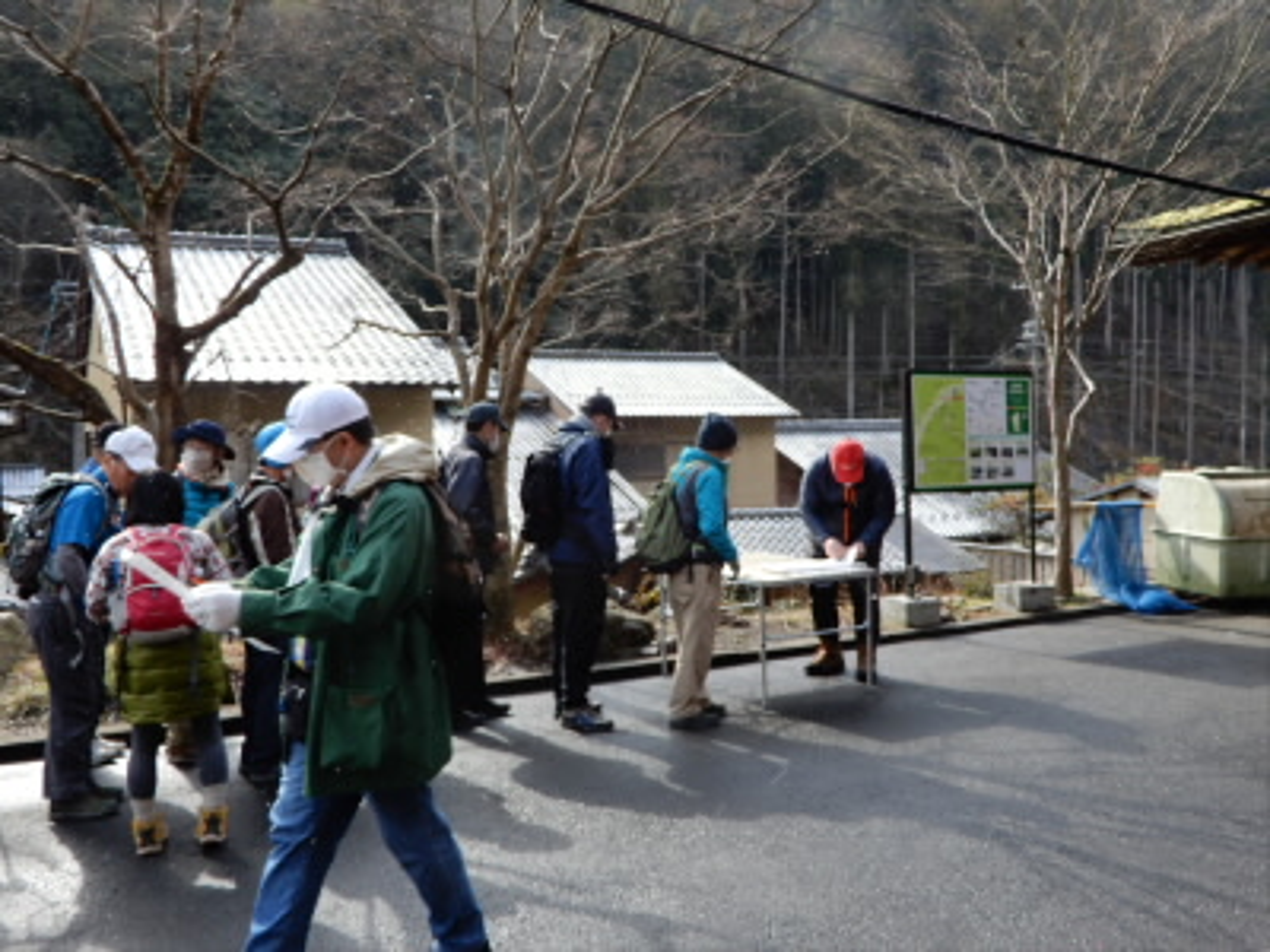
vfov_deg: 40.7
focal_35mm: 35
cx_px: 635
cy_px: 476
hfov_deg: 52.6
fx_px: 1284
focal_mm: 6.2
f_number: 4
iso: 80
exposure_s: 1/200
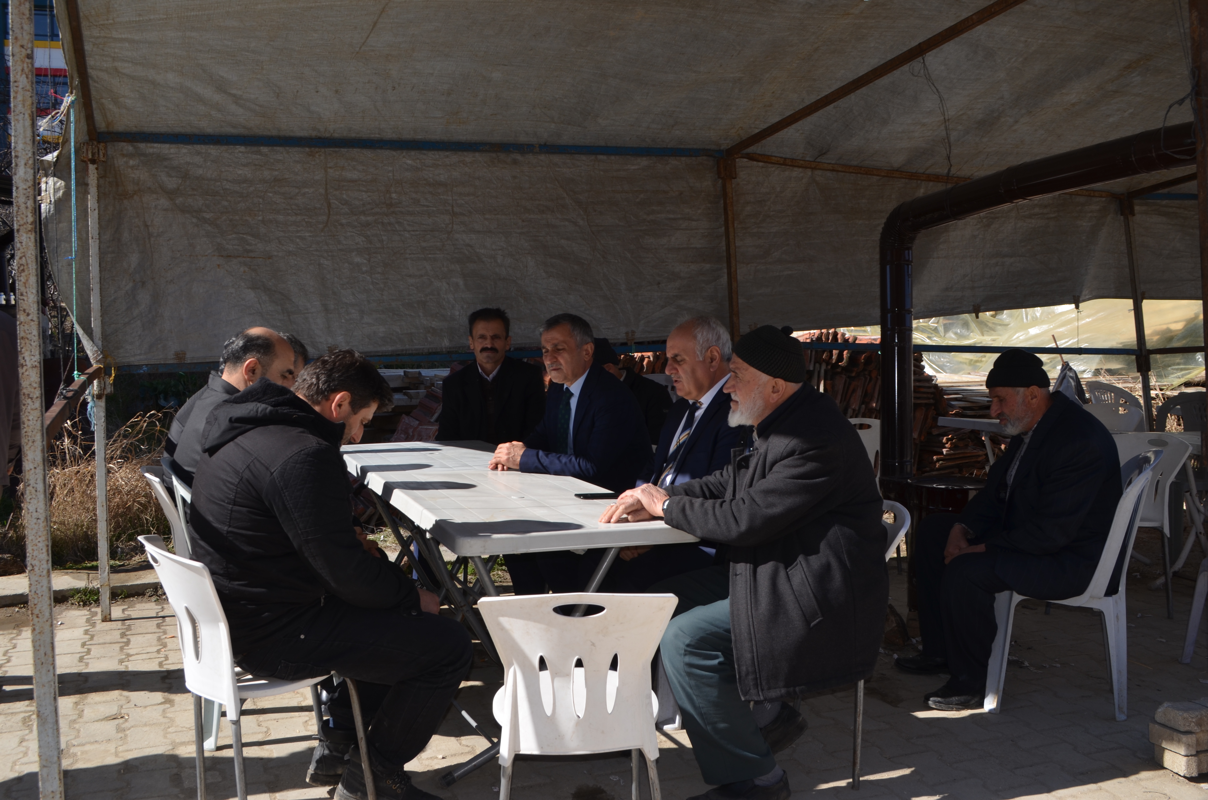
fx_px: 1205
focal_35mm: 36
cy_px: 400
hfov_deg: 53.2
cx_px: 604
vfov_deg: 36.7
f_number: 8
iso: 100
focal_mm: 24
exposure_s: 1/200
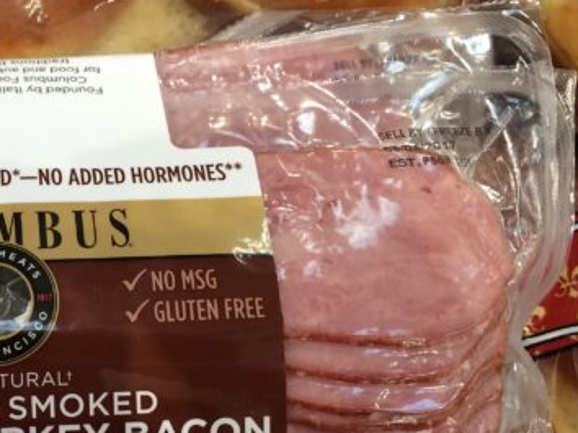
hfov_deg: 29.3
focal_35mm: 63
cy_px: 257
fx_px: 1051
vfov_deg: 23.2
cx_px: 38
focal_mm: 4.15
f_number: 2.2
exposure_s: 1/30
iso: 40
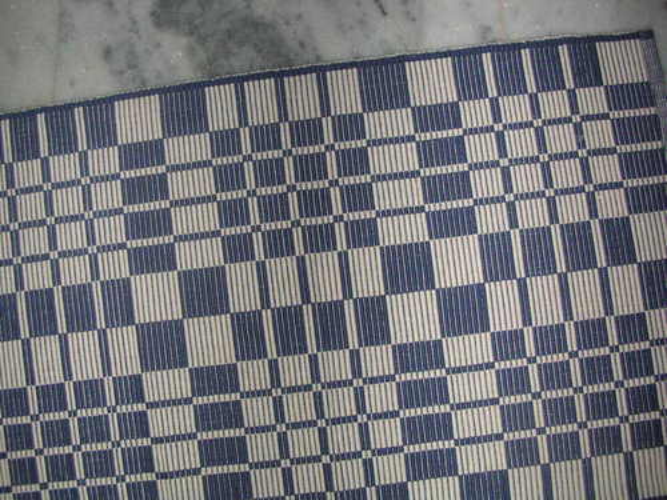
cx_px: 334
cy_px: 250
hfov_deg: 50.1
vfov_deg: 38.7
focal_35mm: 37
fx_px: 713
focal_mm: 5.6
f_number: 2.7
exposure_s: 2
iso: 200
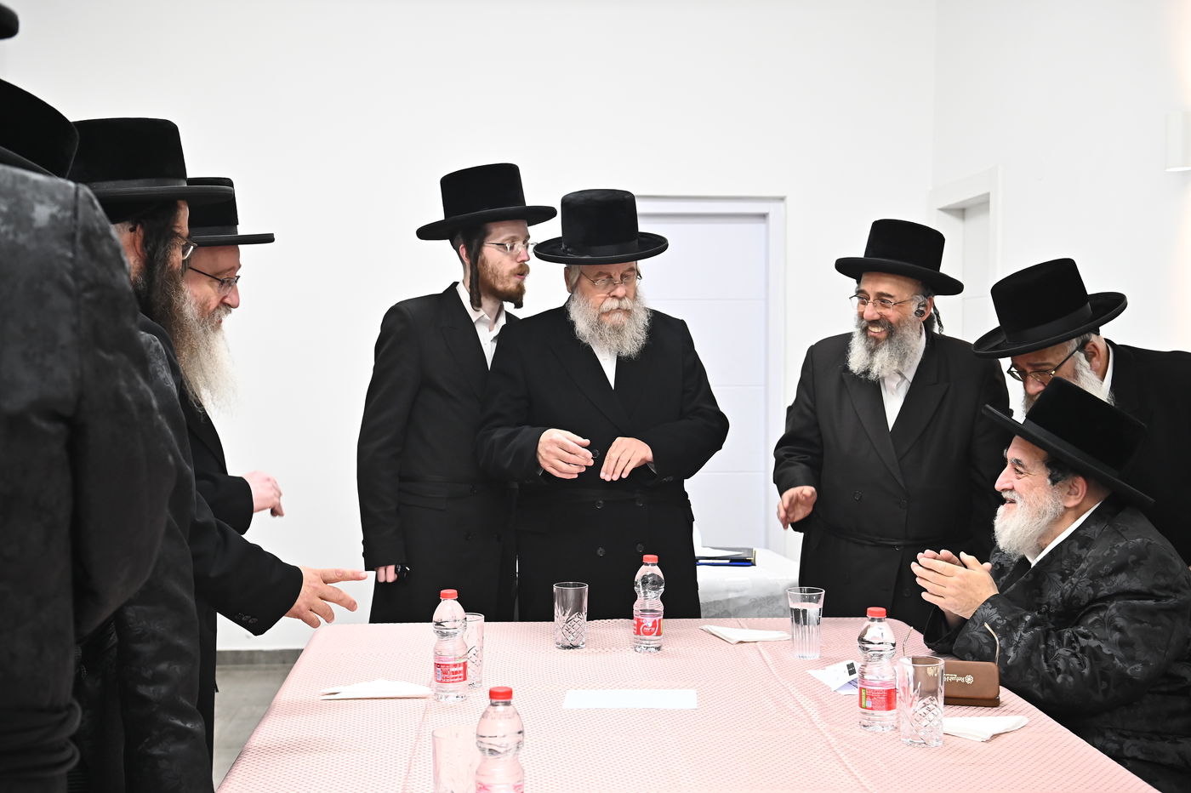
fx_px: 1488
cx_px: 596
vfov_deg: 29.8
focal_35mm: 45
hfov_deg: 43.6
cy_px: 396
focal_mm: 45
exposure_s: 1/200
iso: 2500
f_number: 5
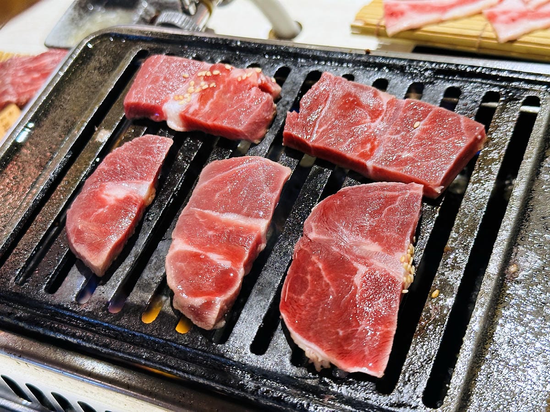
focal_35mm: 48
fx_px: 763
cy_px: 206
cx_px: 275
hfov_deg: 39.7
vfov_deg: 30.3
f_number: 1.78
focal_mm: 6.86
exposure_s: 1/60
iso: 250
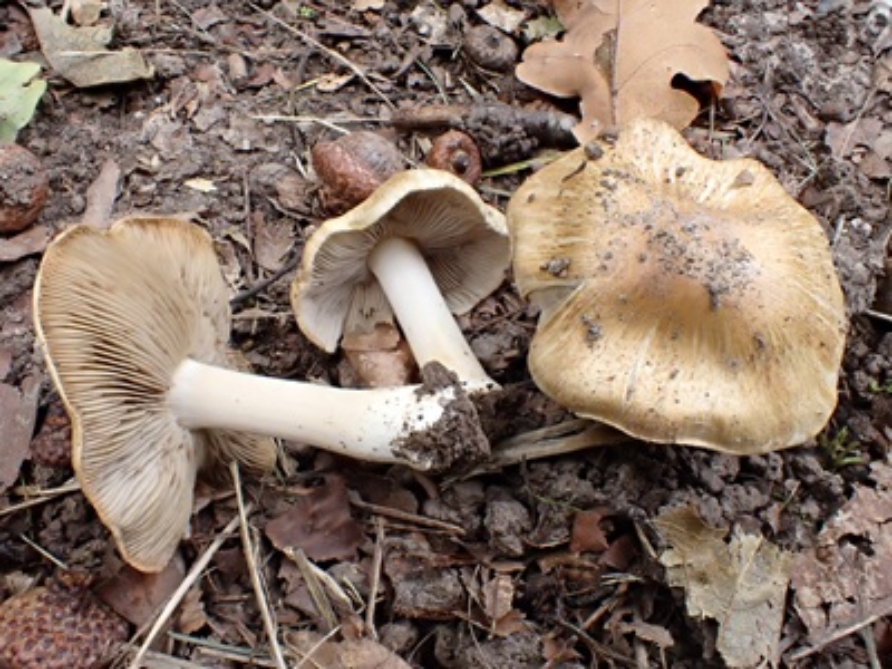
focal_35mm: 30
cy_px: 334
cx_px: 446
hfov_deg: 60.0
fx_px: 773
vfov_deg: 46.8
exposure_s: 1/125
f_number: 3.2
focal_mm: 5.4
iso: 320
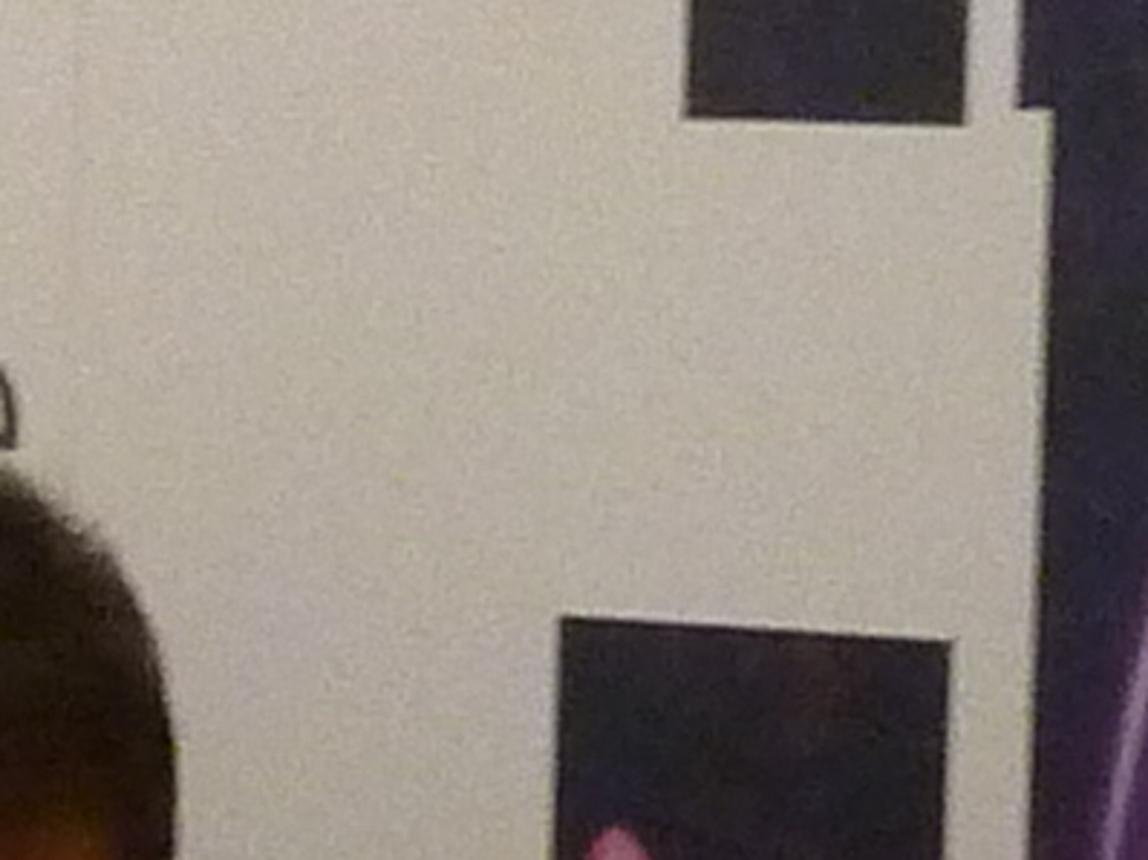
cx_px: 136
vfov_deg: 5.0
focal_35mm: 296
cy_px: 921
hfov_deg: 6.7
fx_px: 9811
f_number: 3.5
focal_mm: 5.3
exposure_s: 1/20
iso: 400
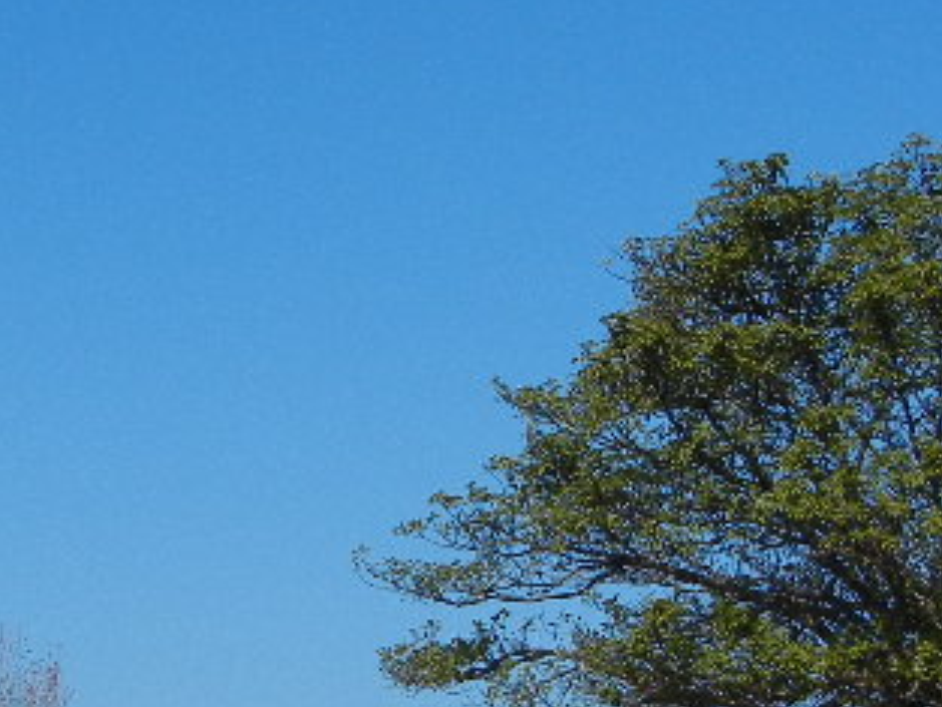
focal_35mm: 98
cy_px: 614
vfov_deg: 15.0
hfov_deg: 19.8
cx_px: 181
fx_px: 2668
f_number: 7
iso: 160
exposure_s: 1/623
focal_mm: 5.4
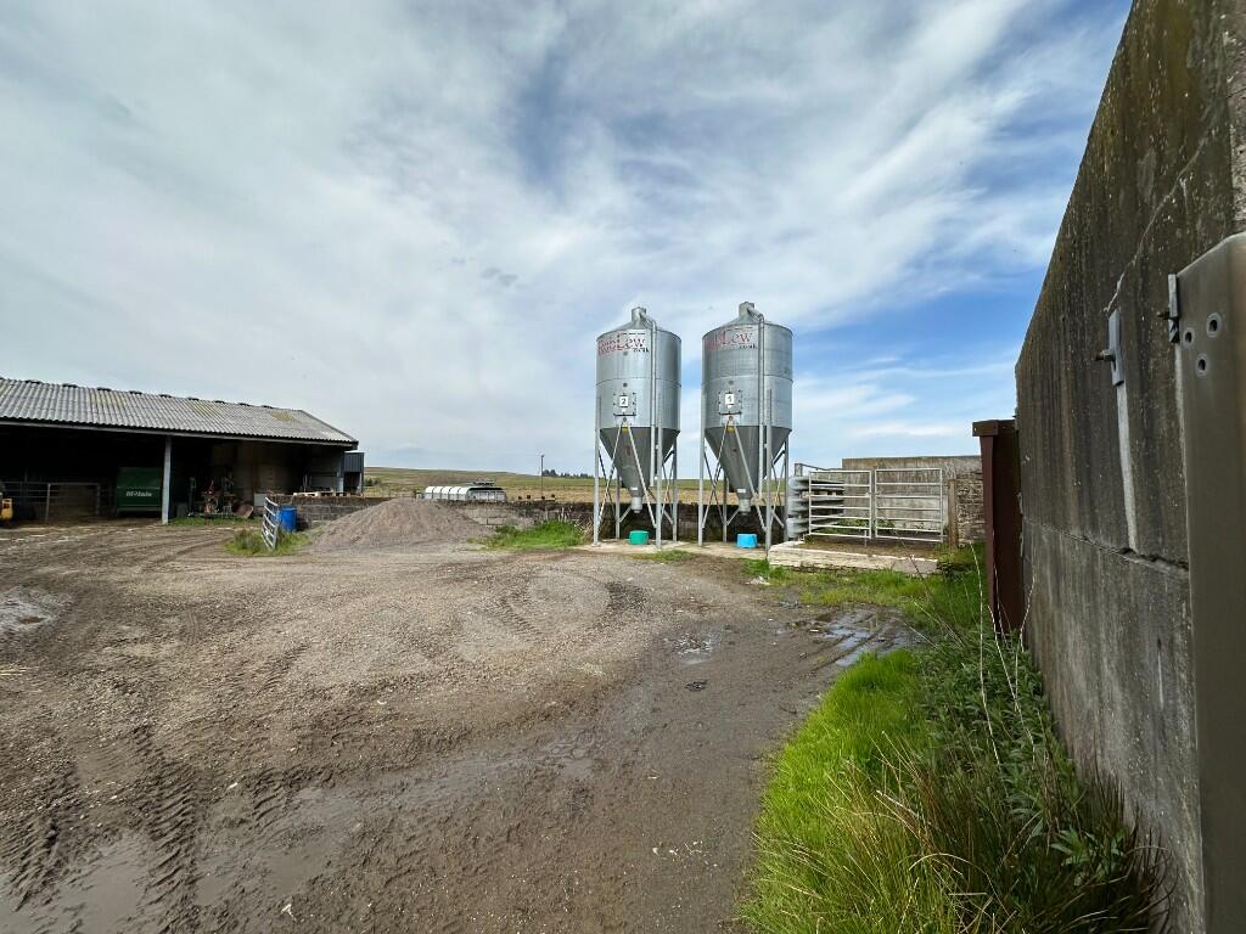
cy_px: 467
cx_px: 623
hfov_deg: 102.1
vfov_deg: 85.7
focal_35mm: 14
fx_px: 504
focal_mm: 2.22
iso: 50
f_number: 2.2
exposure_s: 1/2451
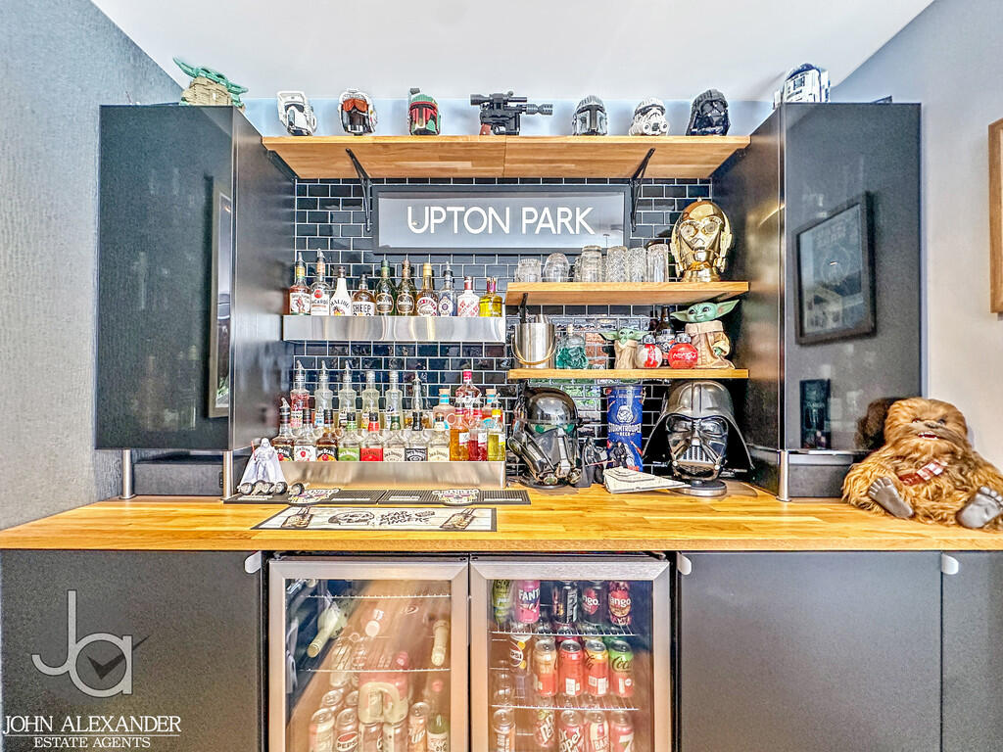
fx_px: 406
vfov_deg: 85.7
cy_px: 376
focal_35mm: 14
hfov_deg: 102.1
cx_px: 502
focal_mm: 2.22
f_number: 2.2
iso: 320
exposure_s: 1/50
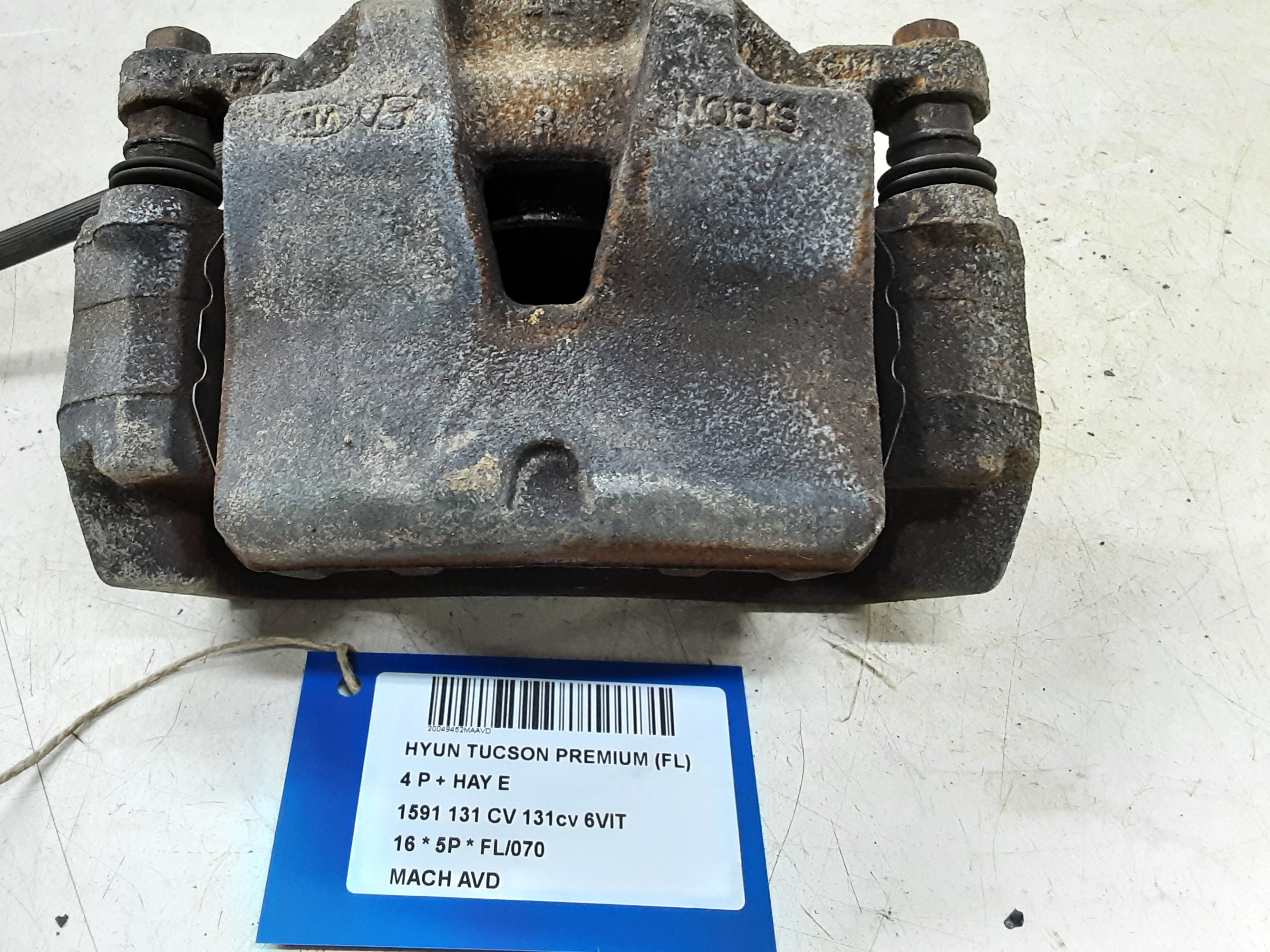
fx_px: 1211
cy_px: 371
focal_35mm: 33
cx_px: 509
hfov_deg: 55.0
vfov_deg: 42.7
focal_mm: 2.91
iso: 160
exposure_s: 1/50
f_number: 1.9
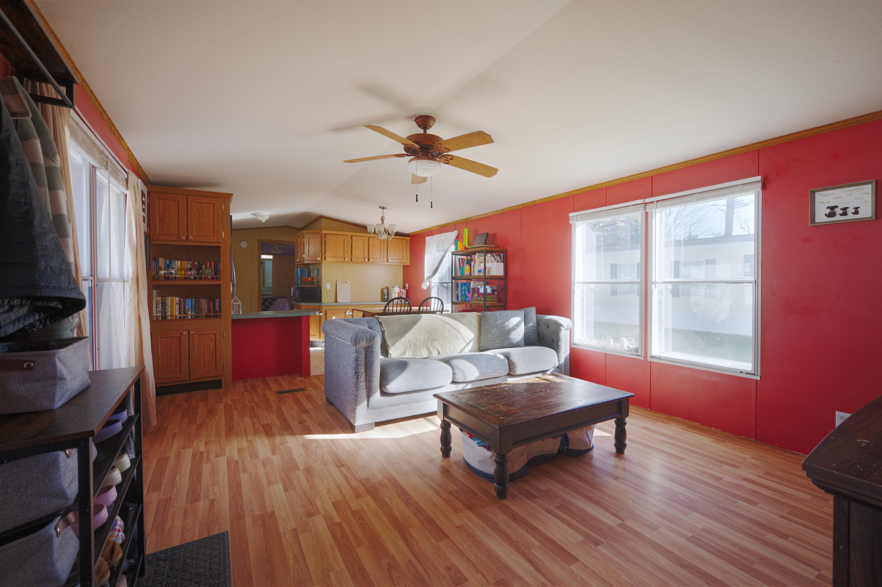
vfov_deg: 75.5
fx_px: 380
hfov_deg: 98.6
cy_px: 294
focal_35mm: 16
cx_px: 441
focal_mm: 15.5
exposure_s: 1/30
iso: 250
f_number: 7.1
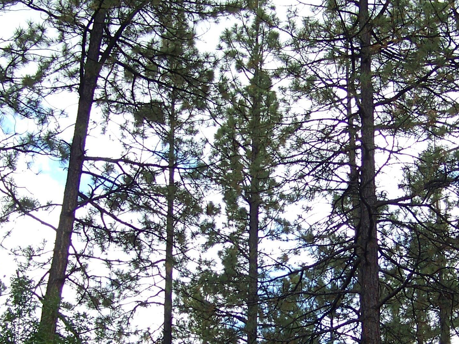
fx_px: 1008
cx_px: 311
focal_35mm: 76
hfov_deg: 25.5
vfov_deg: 19.2
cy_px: 280
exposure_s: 1/200
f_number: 2.8
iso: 64
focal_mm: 5.85
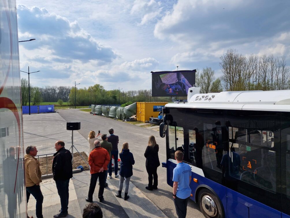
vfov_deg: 58.9
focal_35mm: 23
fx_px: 193
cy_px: 109
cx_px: 145
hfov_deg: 73.9
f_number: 1.8
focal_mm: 5.4
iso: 50
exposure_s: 1/3104
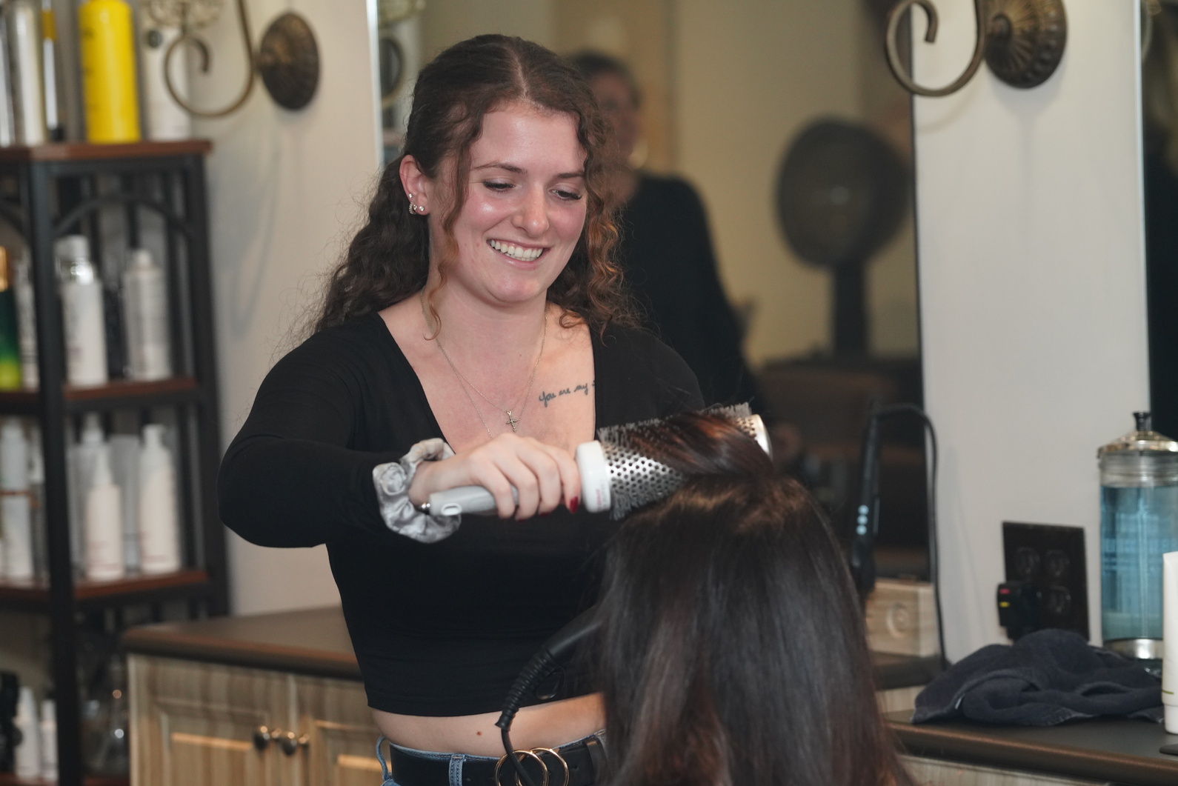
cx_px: 589
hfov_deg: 13.8
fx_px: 4877
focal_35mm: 149
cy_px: 393
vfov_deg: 9.2
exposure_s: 1/200
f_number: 5.6
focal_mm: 149
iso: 2500
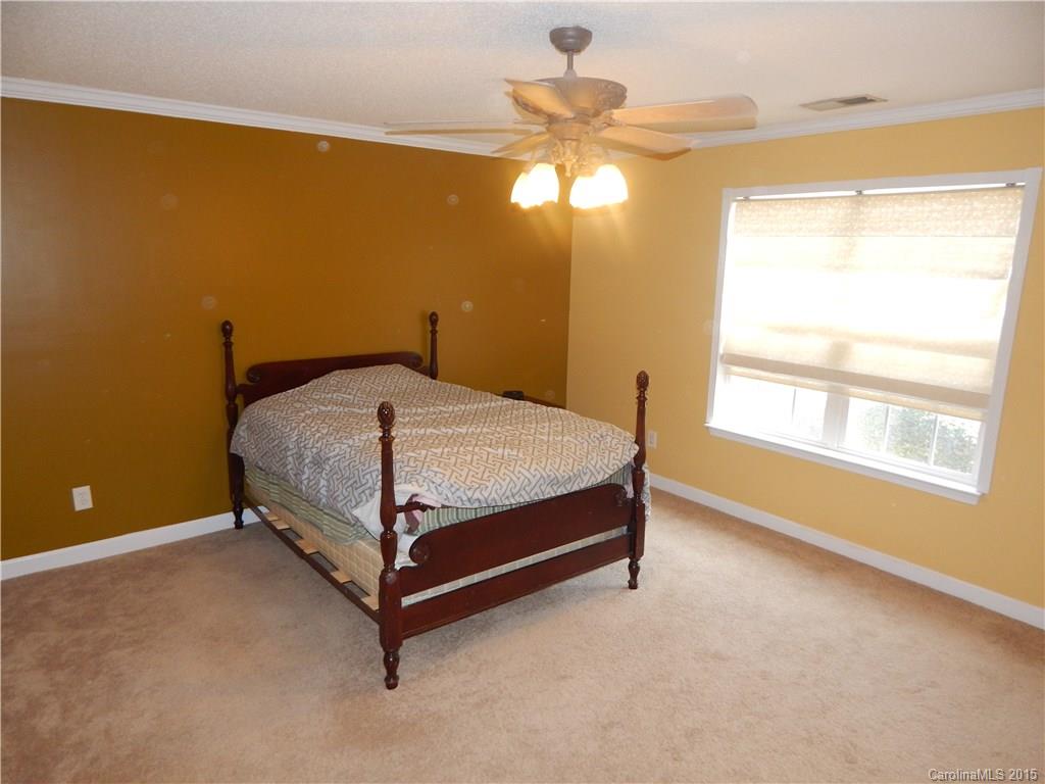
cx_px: 522
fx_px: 664
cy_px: 392
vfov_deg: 61.1
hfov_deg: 76.4
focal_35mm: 22
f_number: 3
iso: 200
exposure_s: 1/30
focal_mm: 4
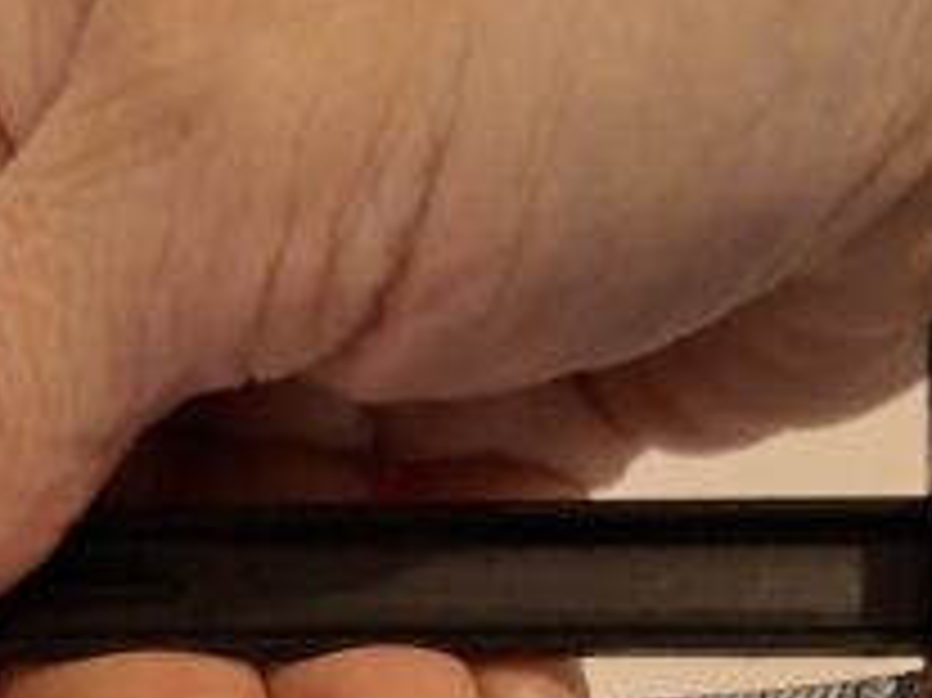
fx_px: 2395
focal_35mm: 89
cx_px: 216
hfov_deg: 21.8
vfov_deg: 15.1
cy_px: 1103
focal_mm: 5.54
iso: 800
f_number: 1.8
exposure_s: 1/25
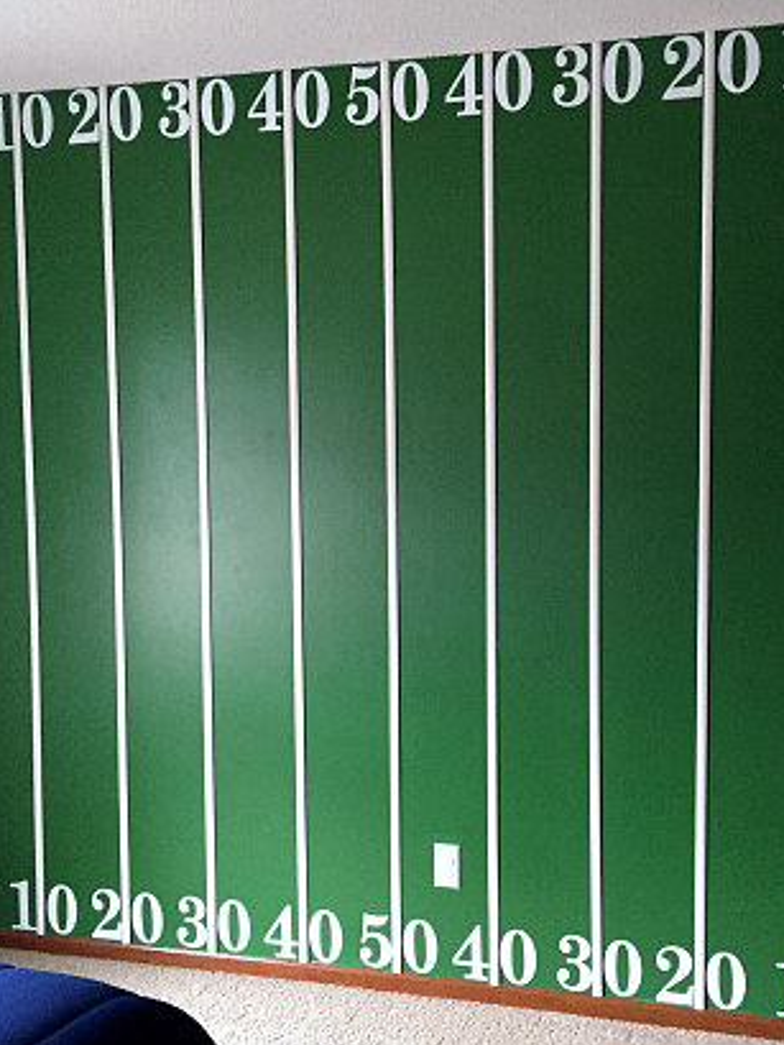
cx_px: 531
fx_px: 1177
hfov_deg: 36.4
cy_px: 525
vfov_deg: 47.9
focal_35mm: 39
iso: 200
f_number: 2.2
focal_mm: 4.15
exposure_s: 1/30
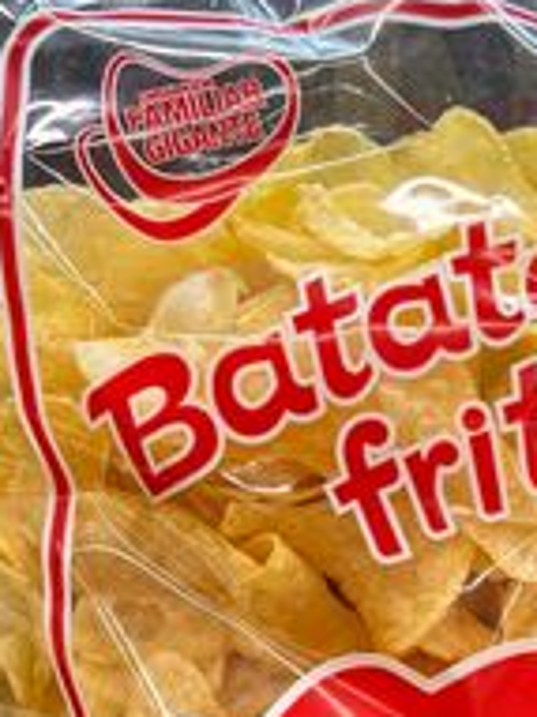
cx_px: 417
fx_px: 1201
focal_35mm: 58
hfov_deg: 24.9
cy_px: 601
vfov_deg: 32.1
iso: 50
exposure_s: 1/100
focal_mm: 5.7
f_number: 1.5
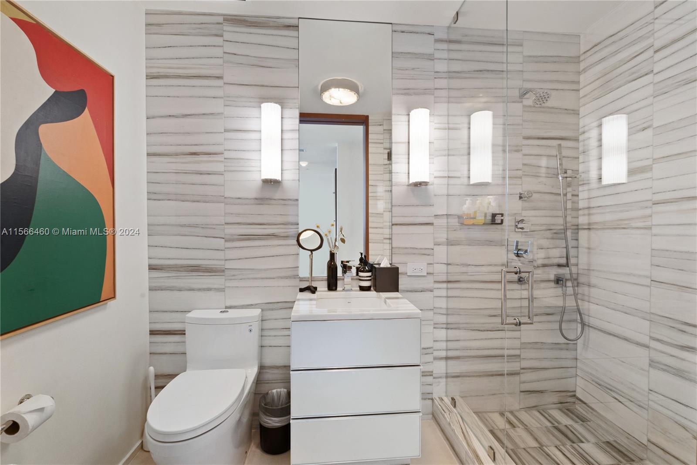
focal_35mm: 16
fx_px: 310
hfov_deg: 96.7
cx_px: 348
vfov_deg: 73.8
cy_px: 232
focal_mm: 16
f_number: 13
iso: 640
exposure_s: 1/1.67
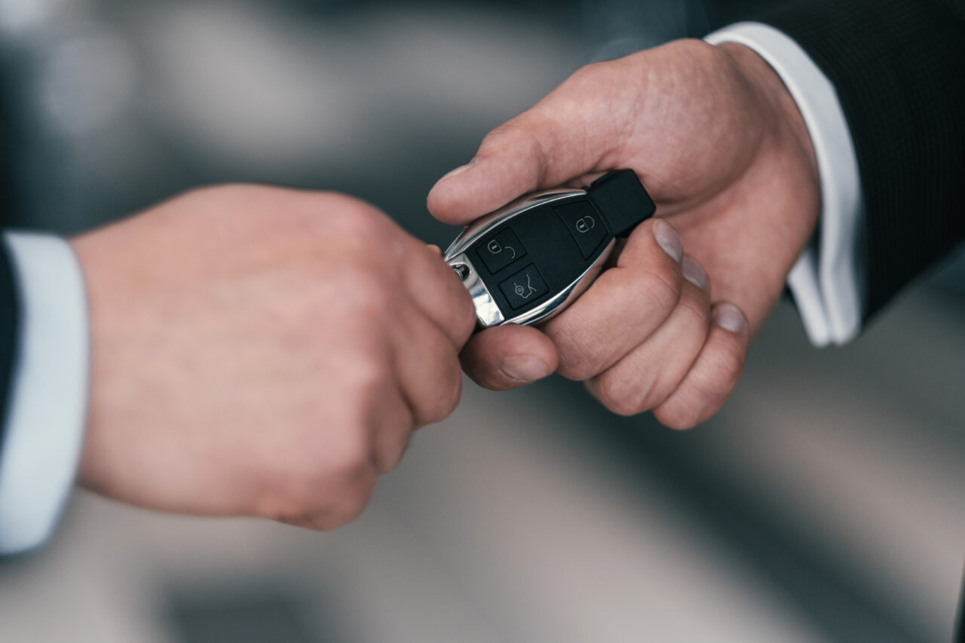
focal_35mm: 84
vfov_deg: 16.3
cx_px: 482
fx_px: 2251
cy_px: 322
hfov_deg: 24.2
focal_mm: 56
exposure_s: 1/2000
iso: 200
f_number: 1.2
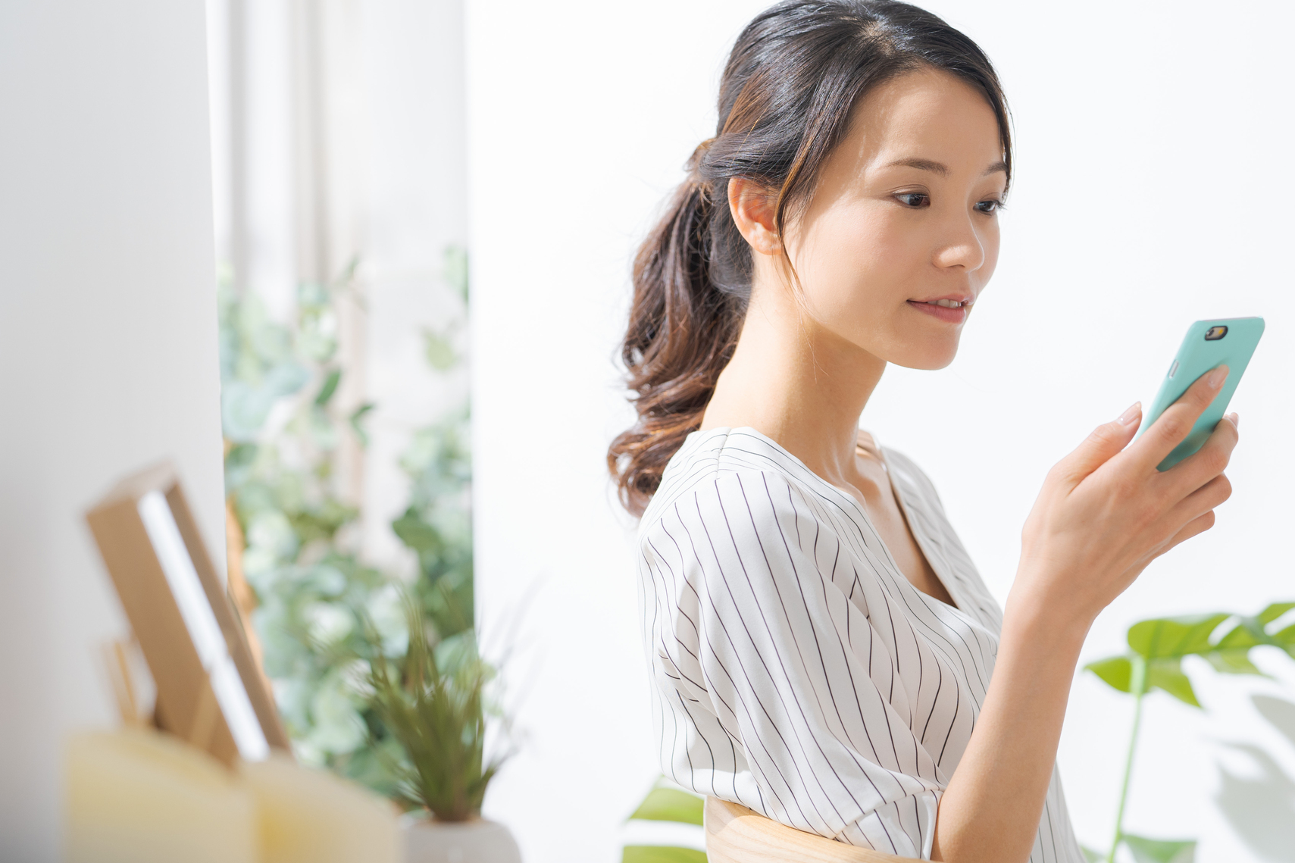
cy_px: 398
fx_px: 5683
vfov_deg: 8.7
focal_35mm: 158
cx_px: 734
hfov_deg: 13.0
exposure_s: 1/250
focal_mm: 135
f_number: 2.8
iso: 250
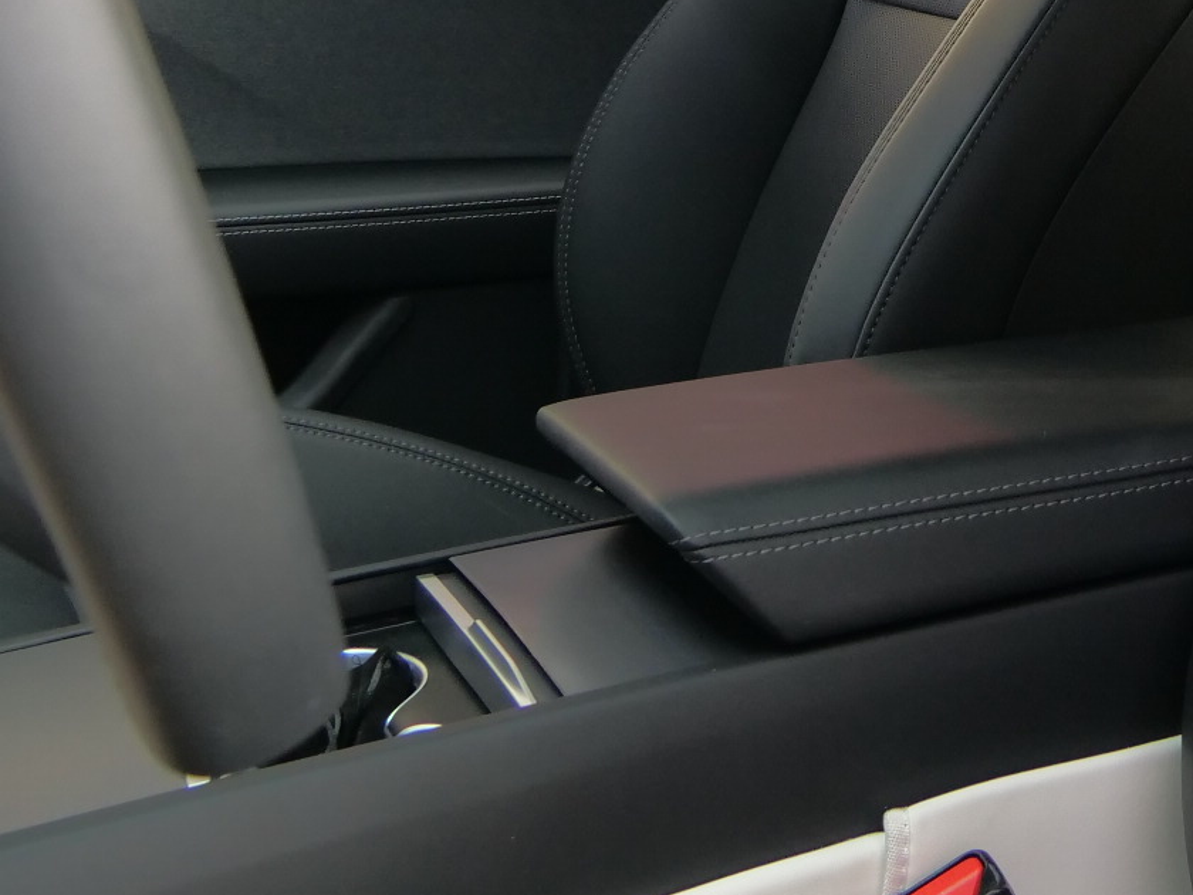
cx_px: 1284
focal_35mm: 75
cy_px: -254
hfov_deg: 24.4
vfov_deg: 18.3
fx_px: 2585
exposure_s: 1/15
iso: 640
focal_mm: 12
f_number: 3.5
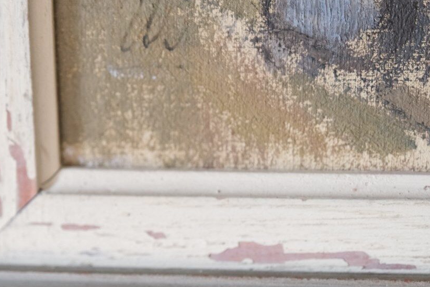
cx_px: 134
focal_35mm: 147
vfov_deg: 9.3
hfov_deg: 13.9
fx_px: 1756
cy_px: 150
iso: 2000
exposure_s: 1/90
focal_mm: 63
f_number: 4
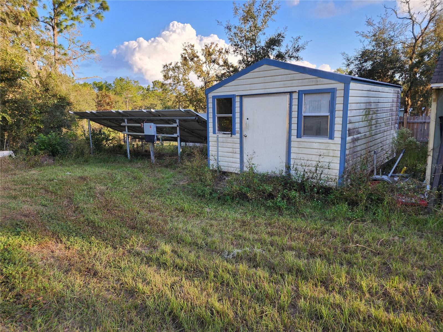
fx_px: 294
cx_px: 222
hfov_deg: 73.9
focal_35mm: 23
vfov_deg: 58.9
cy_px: 166
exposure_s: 1/221
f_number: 1.8
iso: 12
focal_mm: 6.4
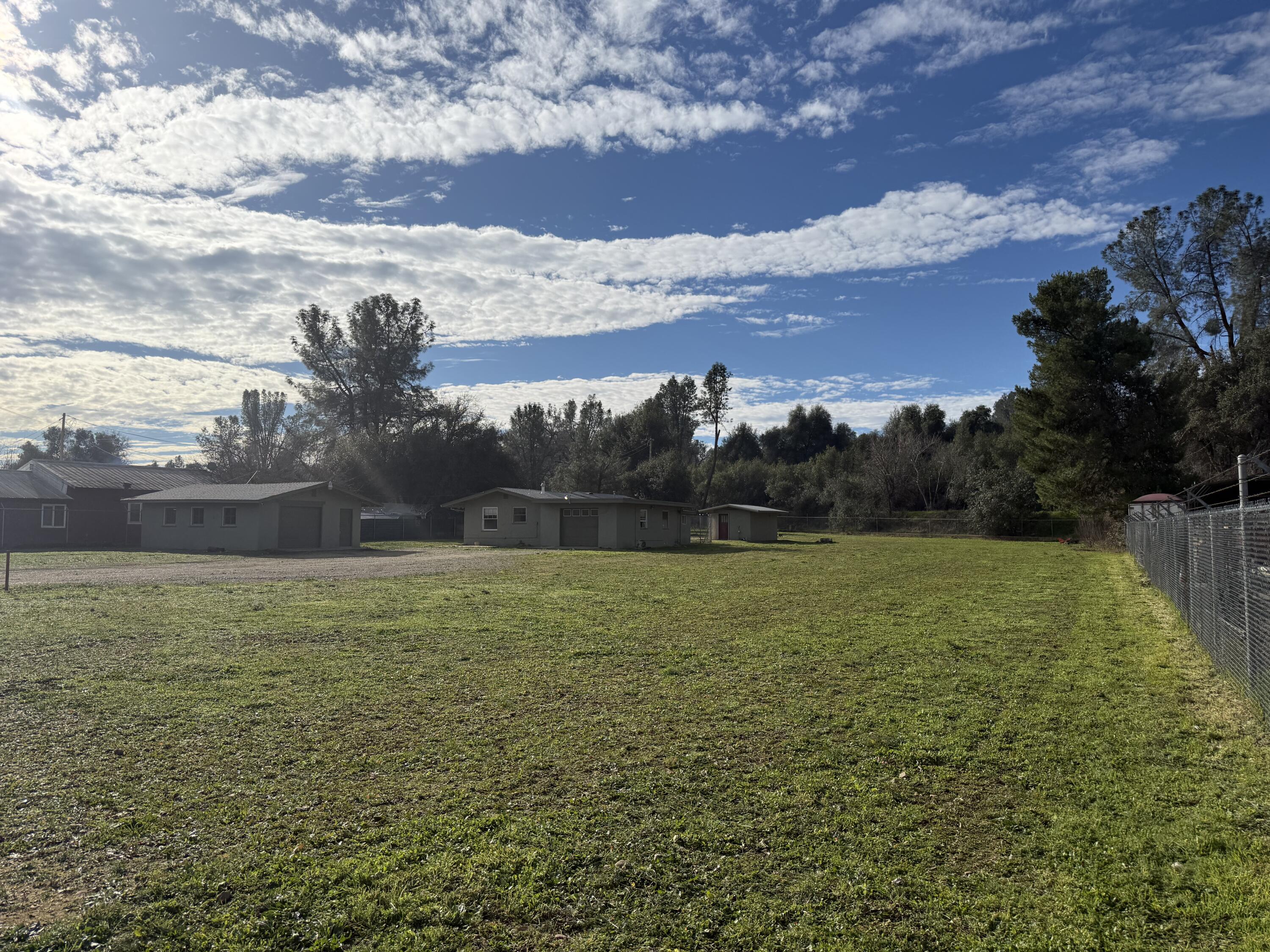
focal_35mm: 24
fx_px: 881
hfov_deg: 71.6
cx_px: 635
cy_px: 476
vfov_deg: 56.8
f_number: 1.78
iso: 100
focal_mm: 6.76
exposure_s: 1/14286
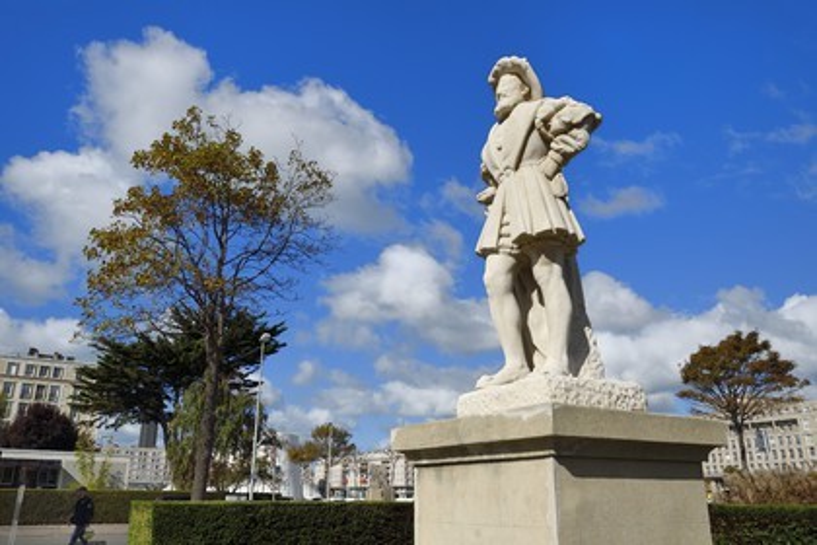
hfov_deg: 63.7
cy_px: 272
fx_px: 658
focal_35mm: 29
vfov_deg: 45.0
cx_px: 408
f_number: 16
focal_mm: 29
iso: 200
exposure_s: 1/320
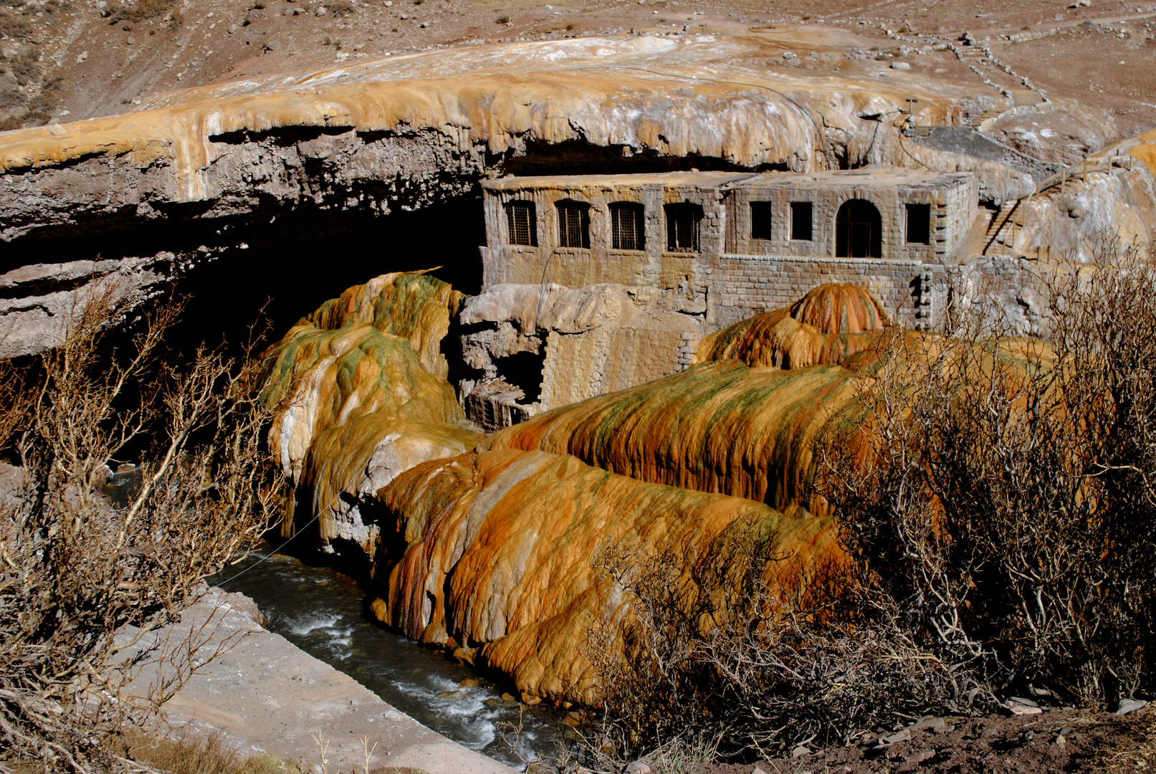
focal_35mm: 39
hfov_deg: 49.5
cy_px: 387
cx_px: 578
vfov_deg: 34.3
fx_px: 1254
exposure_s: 1/250
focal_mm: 26
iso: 100
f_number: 8
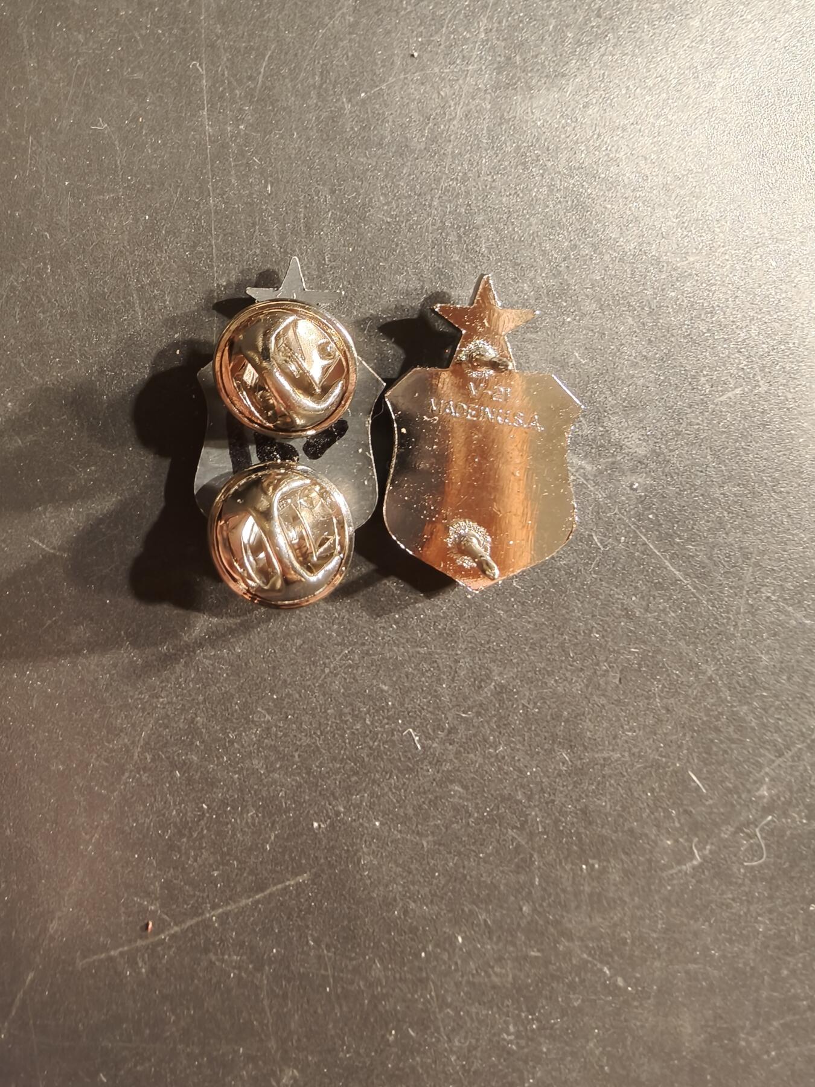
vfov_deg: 73.9
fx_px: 722
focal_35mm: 23
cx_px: 408
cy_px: 544
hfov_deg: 58.9
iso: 640
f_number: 2
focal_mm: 2.32
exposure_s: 1/48.8
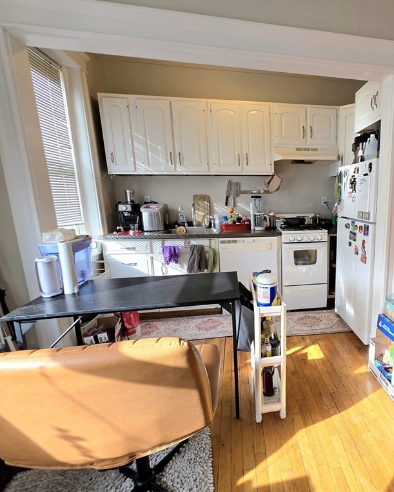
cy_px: 245
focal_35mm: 17
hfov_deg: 71.6
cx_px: 296
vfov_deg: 89.6
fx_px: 248
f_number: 1.9
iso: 25
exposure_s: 1/120
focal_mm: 2.2
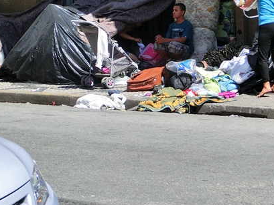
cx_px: 143
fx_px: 1536
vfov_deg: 7.7
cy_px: 69
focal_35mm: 194
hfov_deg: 10.2
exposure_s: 1/500
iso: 100
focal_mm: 21.94
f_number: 5.7
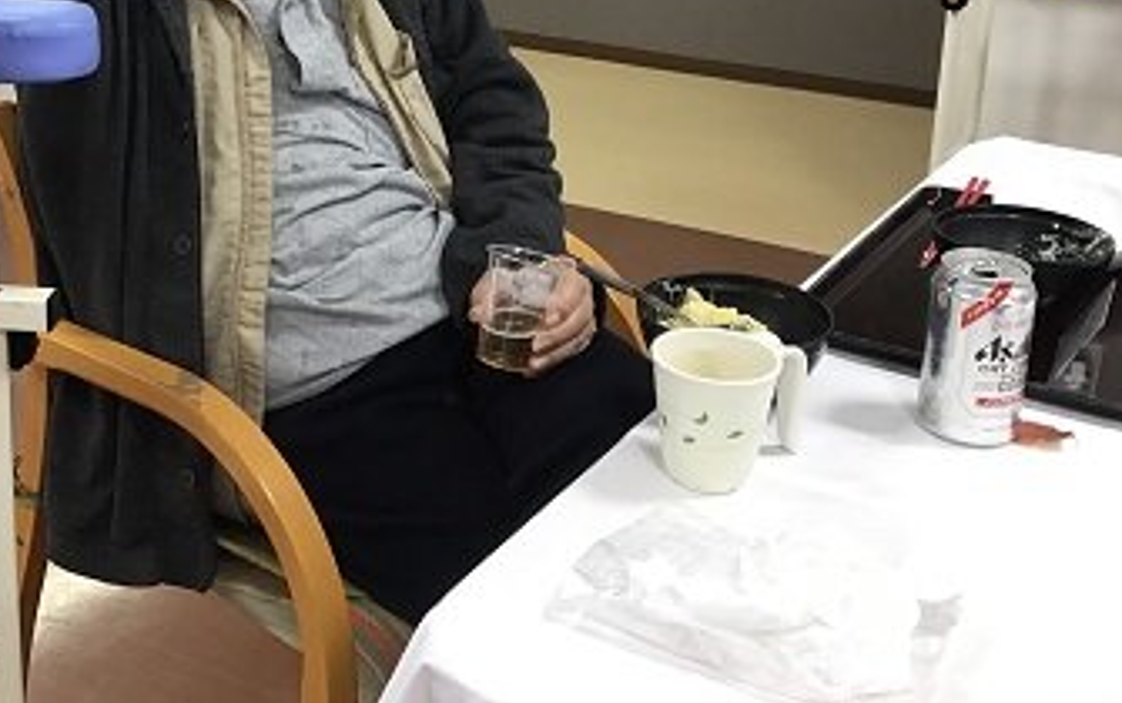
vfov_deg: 25.7
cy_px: 102
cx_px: 412
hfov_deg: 40.7
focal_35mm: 49
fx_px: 1500
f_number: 2.4
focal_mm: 3.3
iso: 50
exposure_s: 1/30
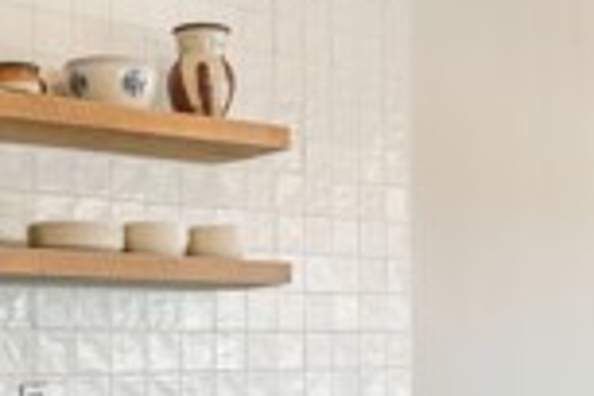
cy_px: 365
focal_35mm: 67
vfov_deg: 19.9
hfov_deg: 29.4
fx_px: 1105
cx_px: 124
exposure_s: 1/25
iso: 1600
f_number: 8
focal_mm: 16
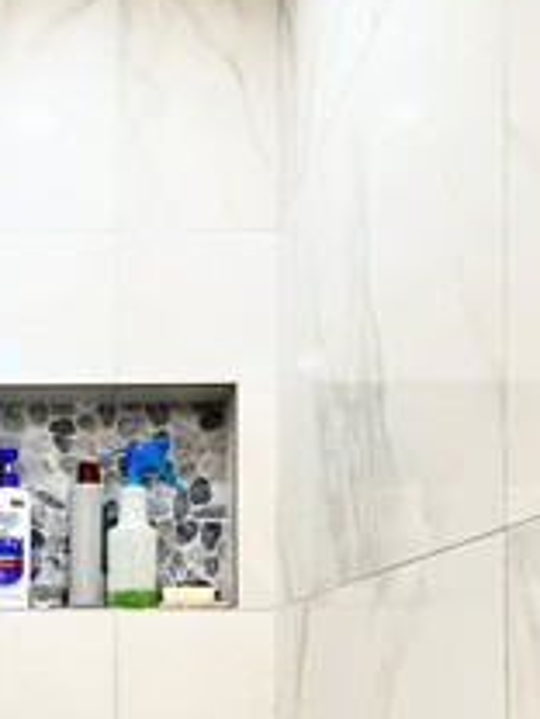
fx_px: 832
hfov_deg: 33.4
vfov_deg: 42.2
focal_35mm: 40
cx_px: 21
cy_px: 671
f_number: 1.8
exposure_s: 1/60
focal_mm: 1.57
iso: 160
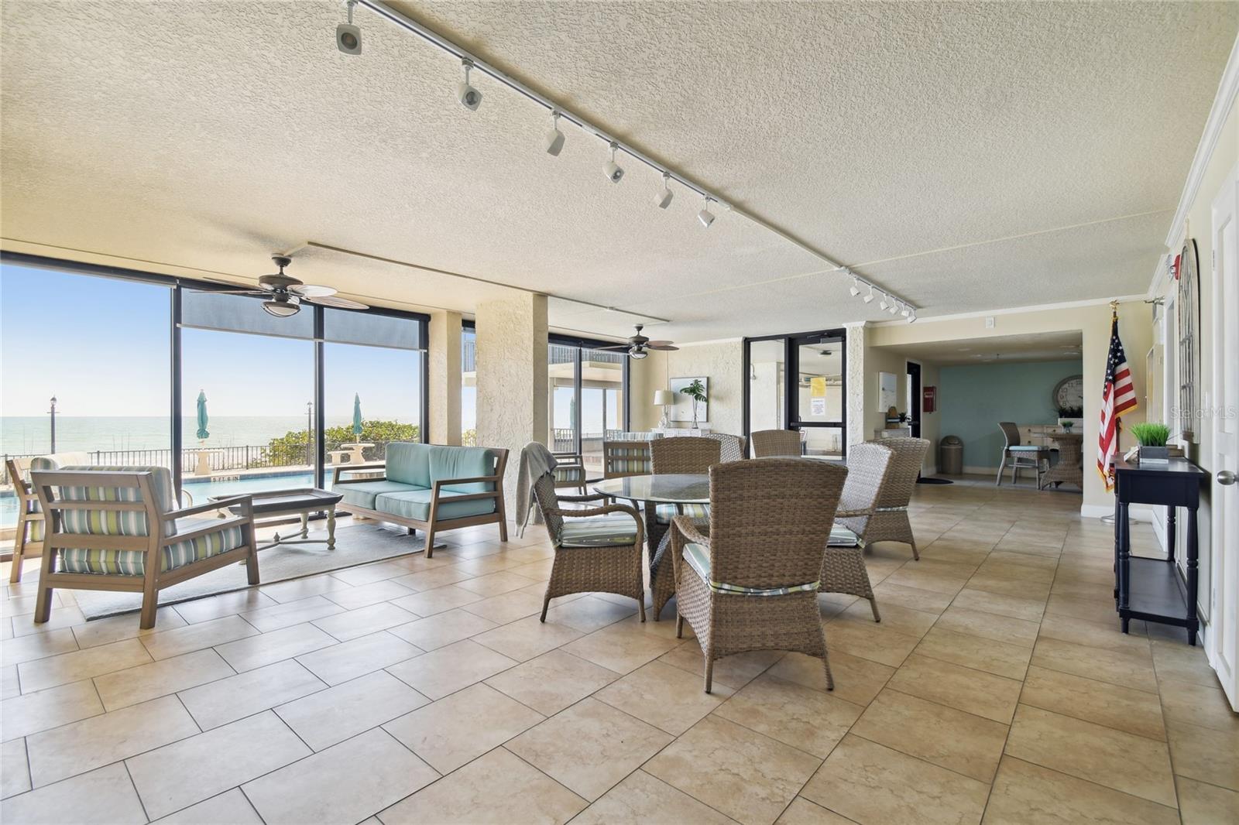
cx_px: 620
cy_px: 412
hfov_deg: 100.4
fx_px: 516
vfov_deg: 77.3
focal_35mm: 15
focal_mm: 10
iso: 100
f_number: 7.1
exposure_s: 1/10
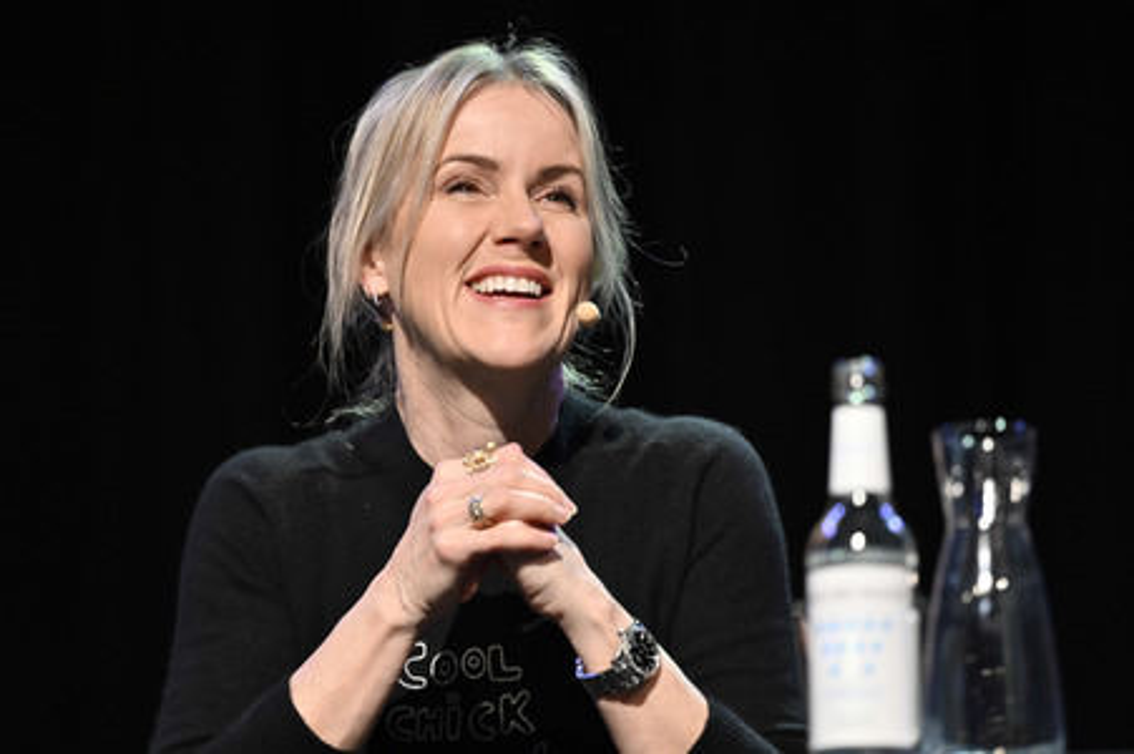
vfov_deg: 7.4
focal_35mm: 185
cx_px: 567
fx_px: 5823
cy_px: 377
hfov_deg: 11.1
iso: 1600
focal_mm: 185
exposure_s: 1/320
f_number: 2.8
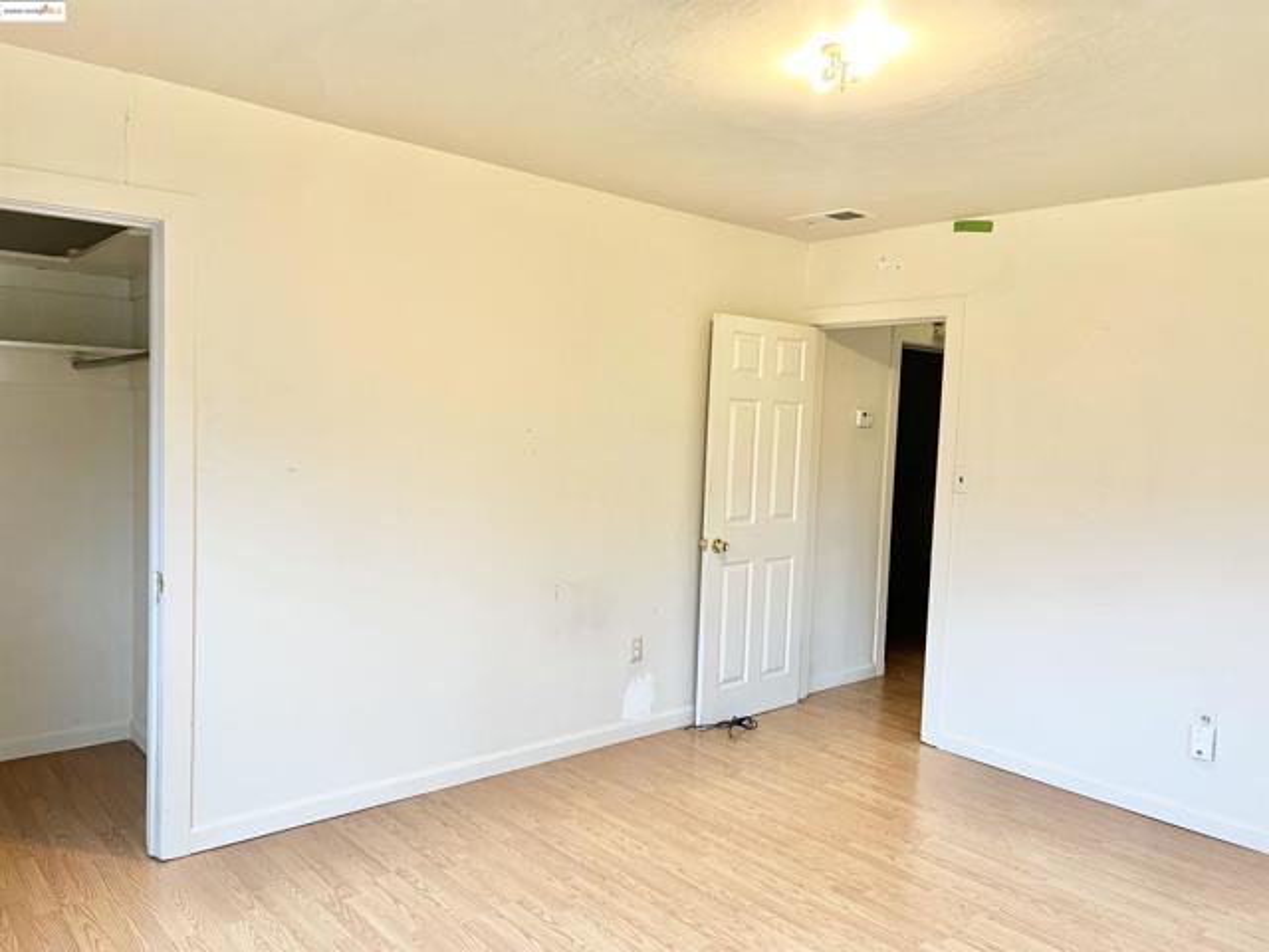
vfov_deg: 53.1
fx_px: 953
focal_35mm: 26
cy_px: 476
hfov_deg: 67.3
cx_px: 634
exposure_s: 1/60
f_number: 1.5
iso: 80
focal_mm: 5.7
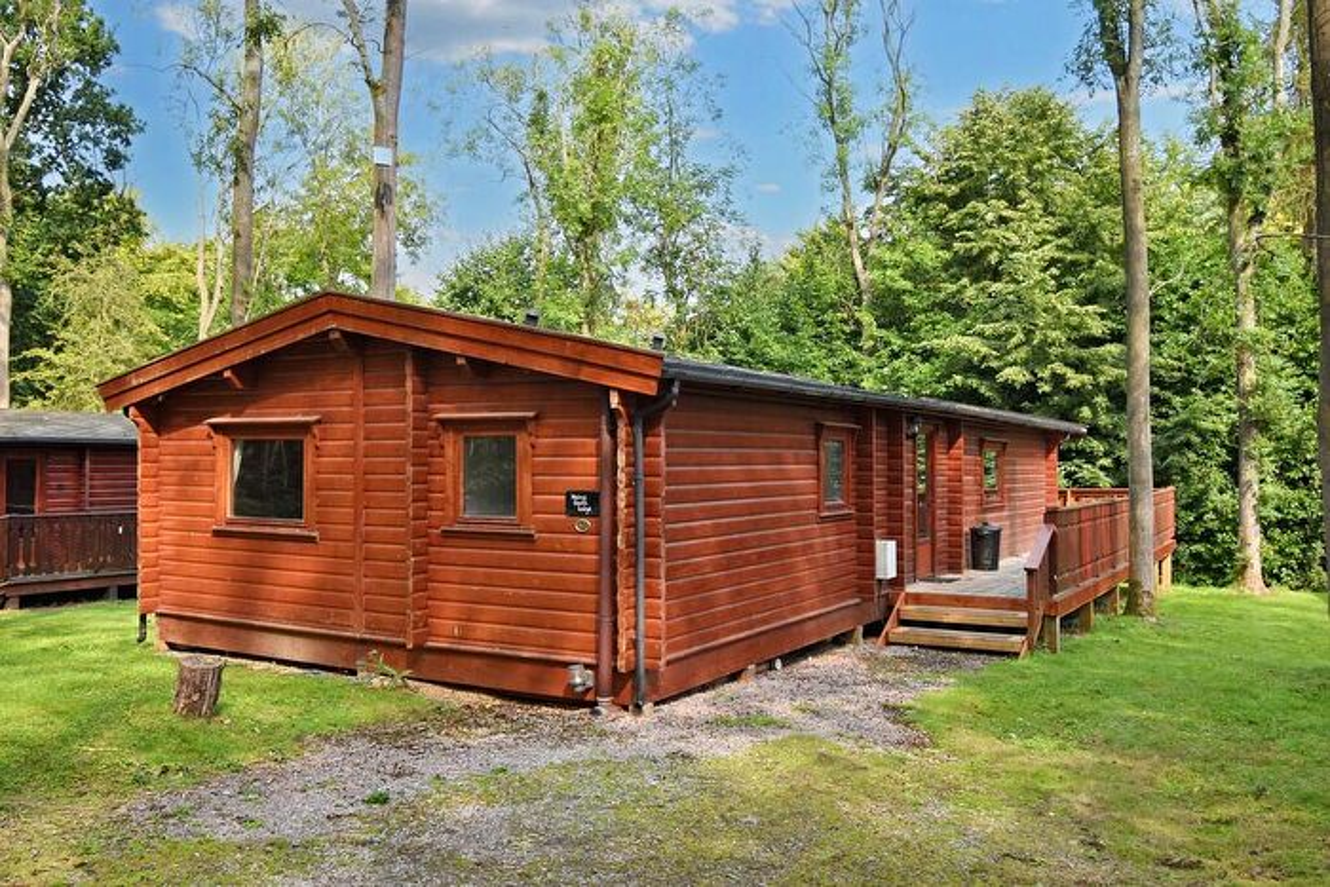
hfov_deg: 61.9
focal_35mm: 30
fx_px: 1108
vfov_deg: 43.6
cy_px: 444
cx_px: 665
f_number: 6.3
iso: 100
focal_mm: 20
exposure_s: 1/160
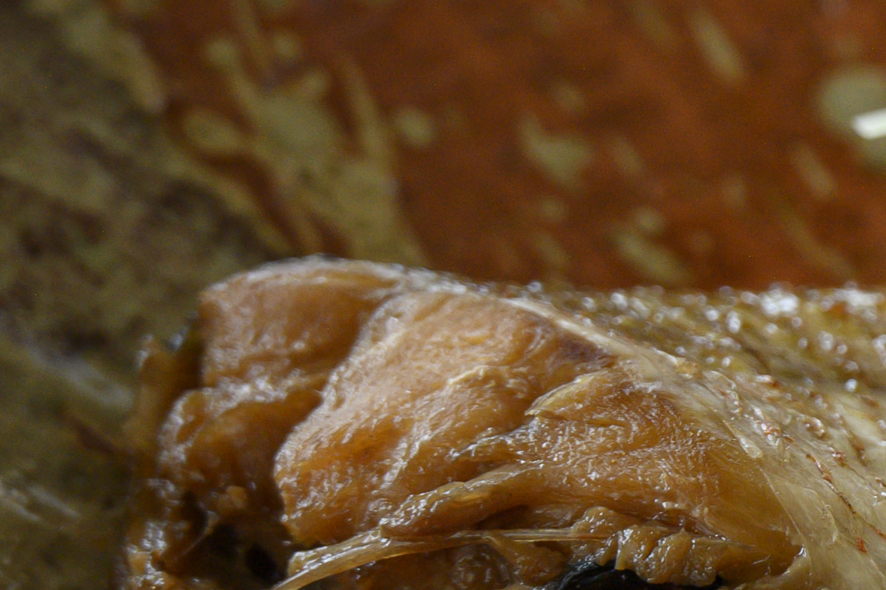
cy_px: 325
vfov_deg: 2.9
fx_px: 11708
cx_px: 1342
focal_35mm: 476
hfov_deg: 4.3
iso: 500
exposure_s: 1/8
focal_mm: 125
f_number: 8
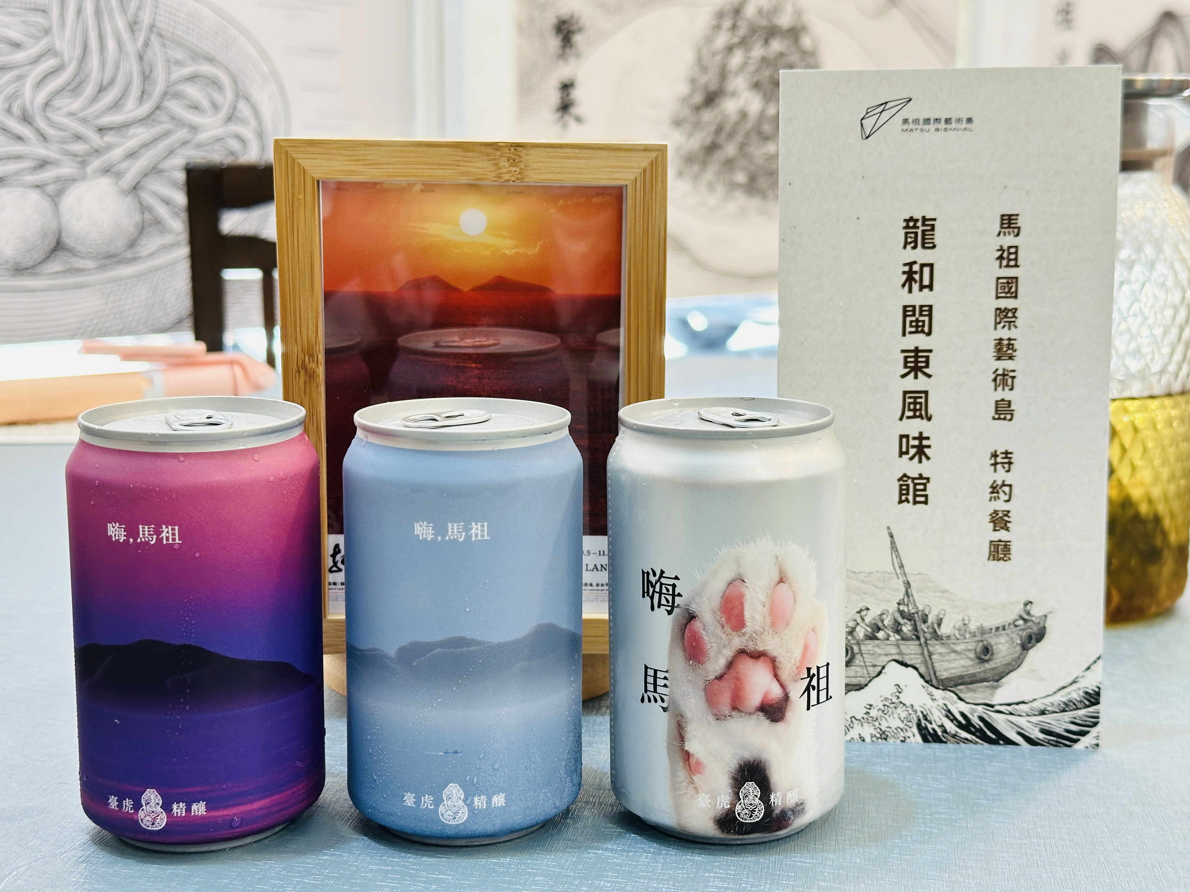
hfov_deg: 39.7
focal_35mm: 48
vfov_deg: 30.3
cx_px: 595
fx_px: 1650
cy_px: 446
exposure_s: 1/60
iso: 100
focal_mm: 6.86
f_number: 1.78
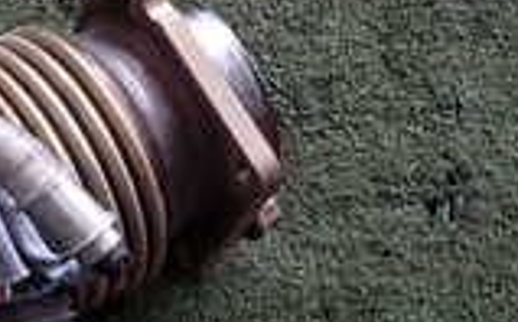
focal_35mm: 100
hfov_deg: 17.6
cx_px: -362
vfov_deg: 13.0
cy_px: 163
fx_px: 1410
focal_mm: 4.5
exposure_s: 1/60
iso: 125
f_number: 2
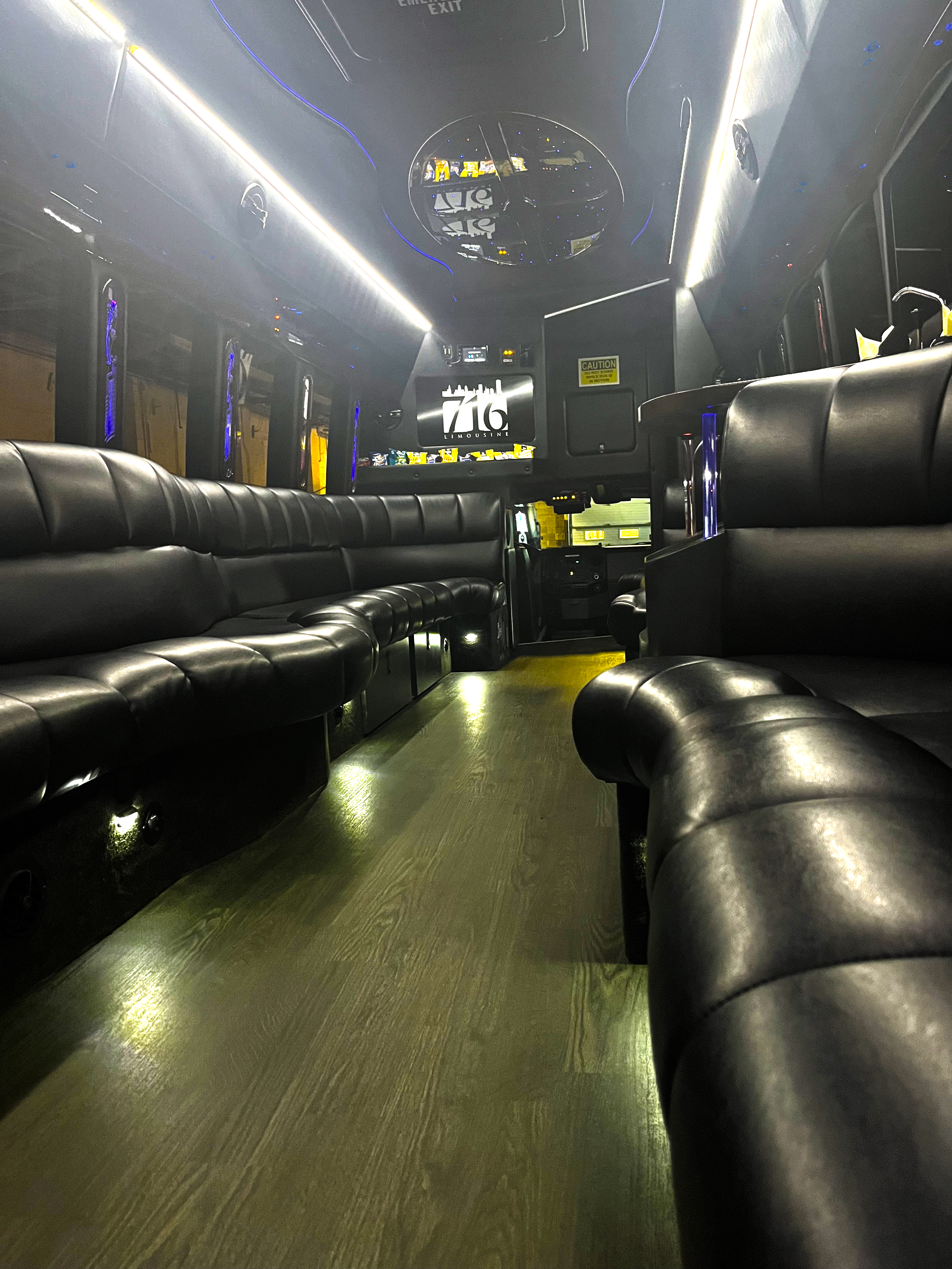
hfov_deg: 53.1
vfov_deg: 67.3
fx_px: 953
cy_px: 634
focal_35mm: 26
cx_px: 476
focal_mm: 5.1
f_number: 1.6
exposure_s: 1/39
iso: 500
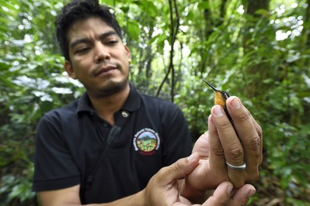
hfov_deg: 84.0
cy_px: 105
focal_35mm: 20
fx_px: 172
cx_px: 154
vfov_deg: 61.9
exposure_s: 1/80
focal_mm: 19
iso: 1600
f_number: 5.6
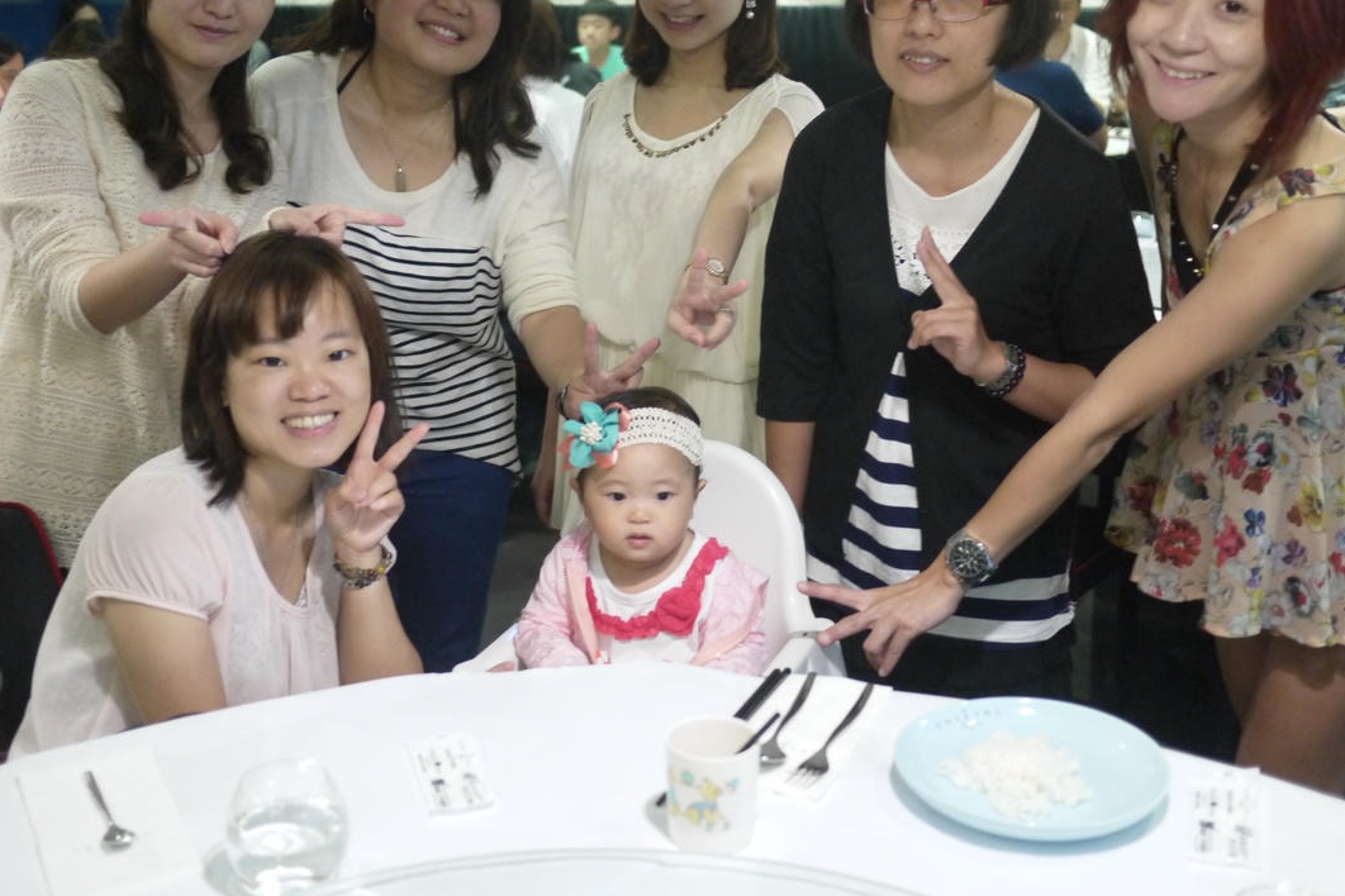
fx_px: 1756
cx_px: 645
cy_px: 338
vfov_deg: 28.5
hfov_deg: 41.9
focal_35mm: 47
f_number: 1.7
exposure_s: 1/40
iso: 800
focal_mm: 20
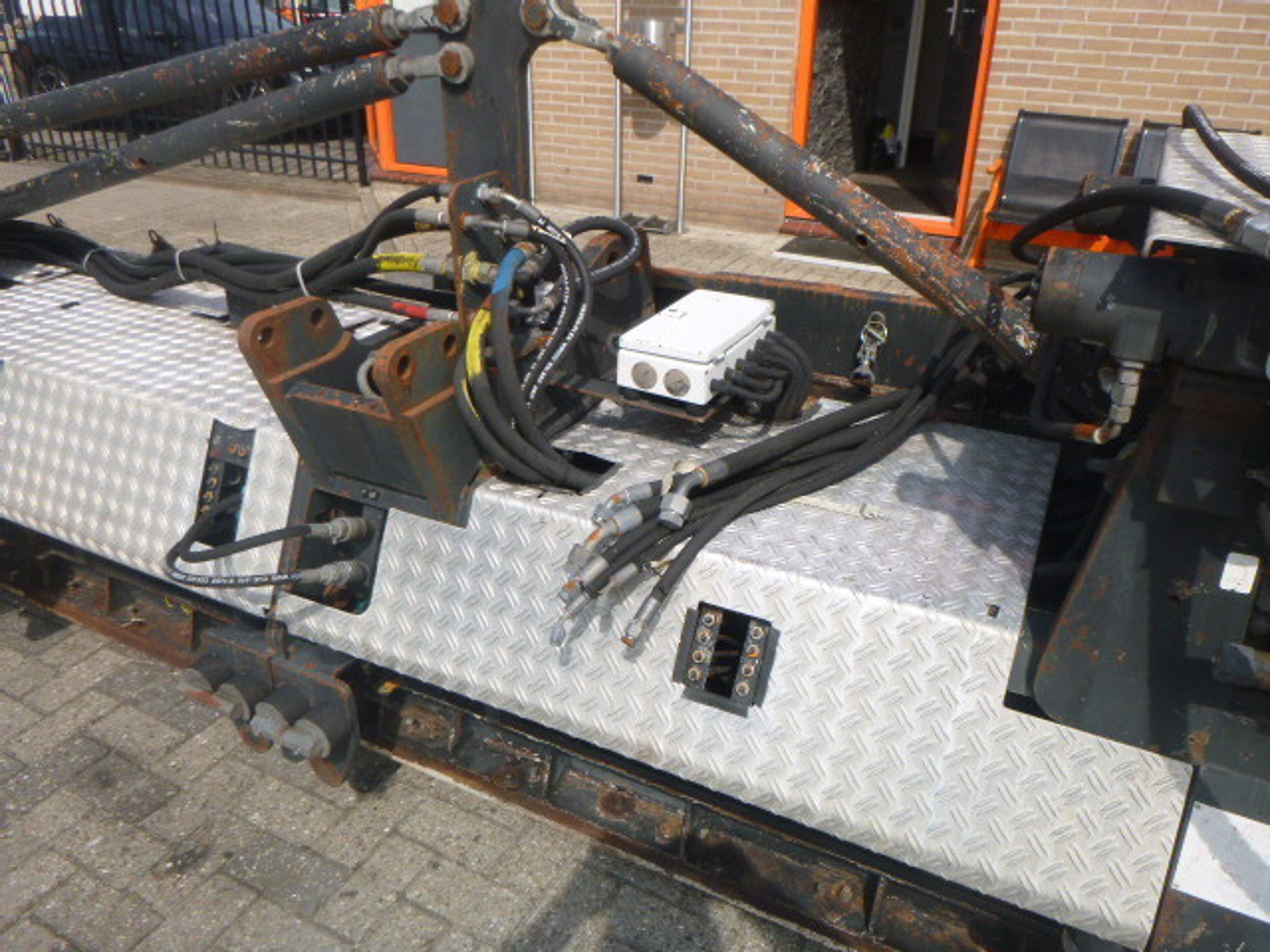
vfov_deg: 54.9
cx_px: 635
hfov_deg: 69.4
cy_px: 476
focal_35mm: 25
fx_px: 917
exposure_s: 1/500
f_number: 3.9
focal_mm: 4.5
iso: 100
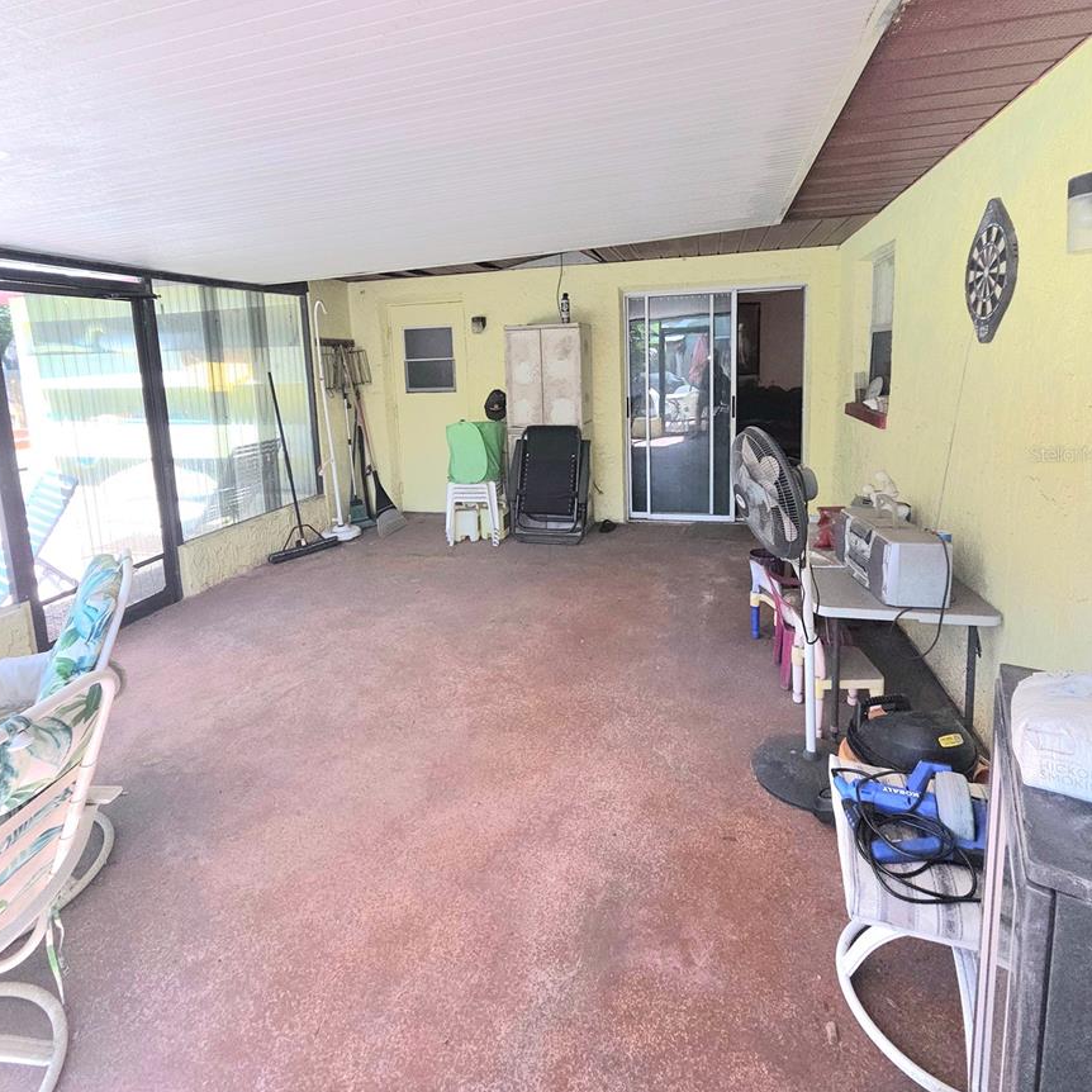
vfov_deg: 86.6
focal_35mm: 16
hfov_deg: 87.4
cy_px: 454
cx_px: 550
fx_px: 571
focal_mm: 2.2
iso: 50
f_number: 2.2
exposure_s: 1/120
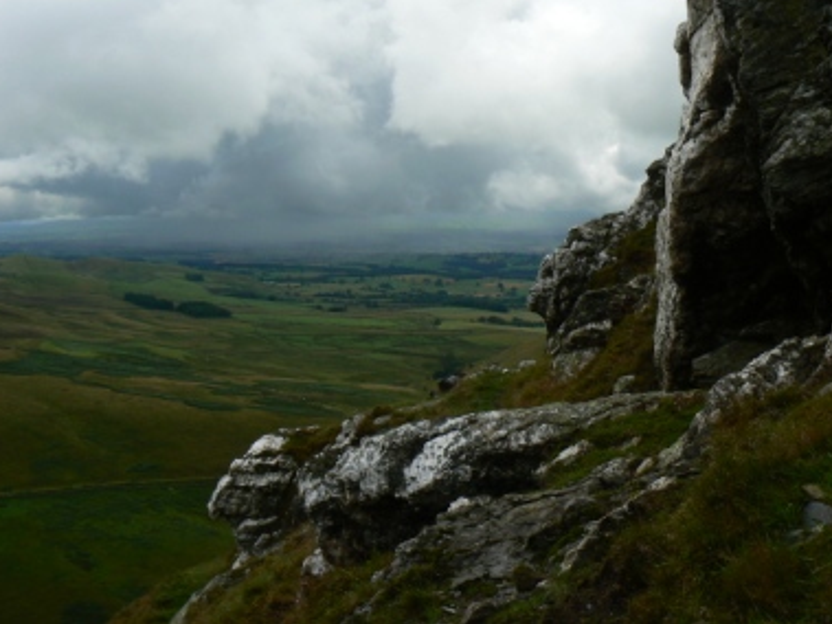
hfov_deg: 45.7
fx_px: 985
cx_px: 459
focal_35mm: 41
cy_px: 270
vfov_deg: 35.1
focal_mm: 6
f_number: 7.1
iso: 80
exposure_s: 1/400
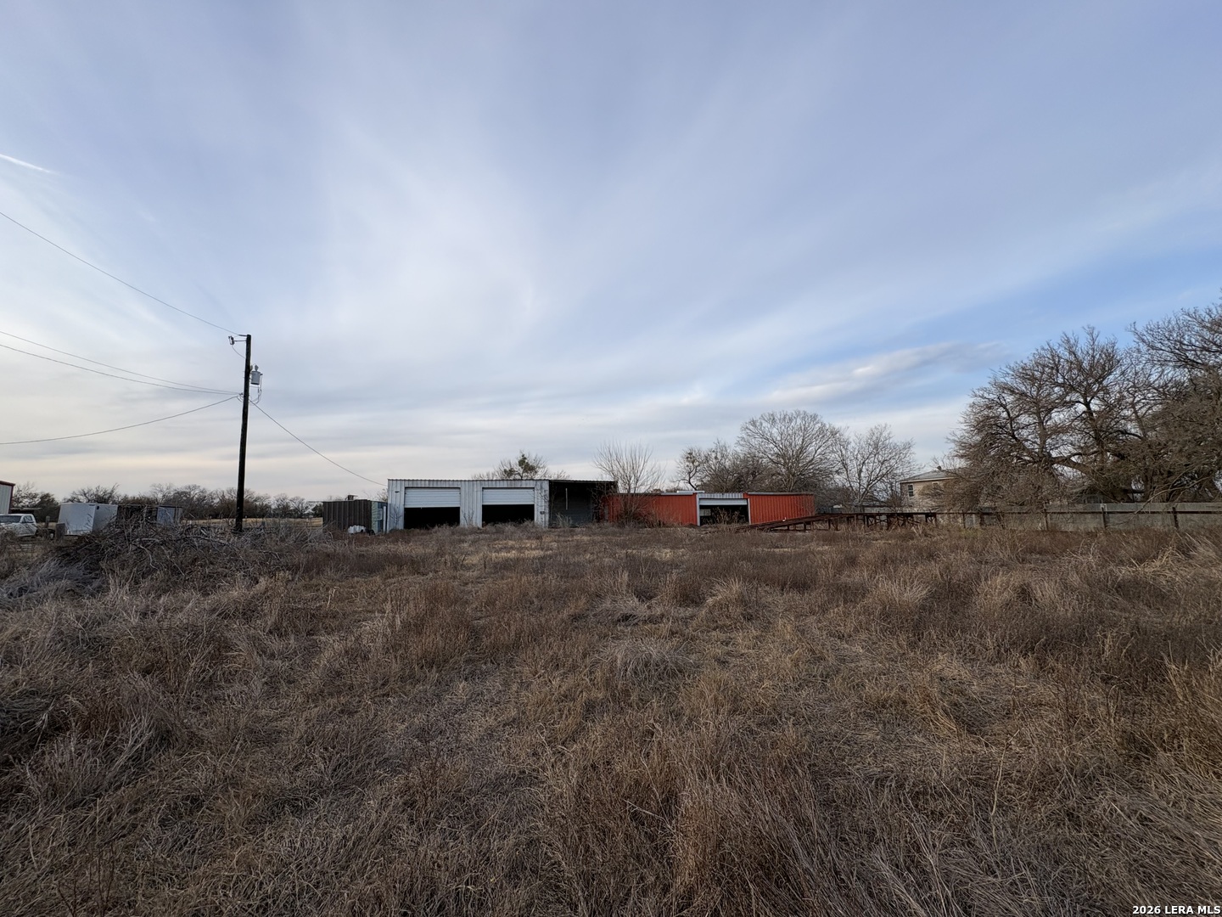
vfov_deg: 85.7
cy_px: 458
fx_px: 494
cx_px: 611
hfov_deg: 102.1
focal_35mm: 14
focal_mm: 2.22
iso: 40
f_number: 2.2
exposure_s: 1/488
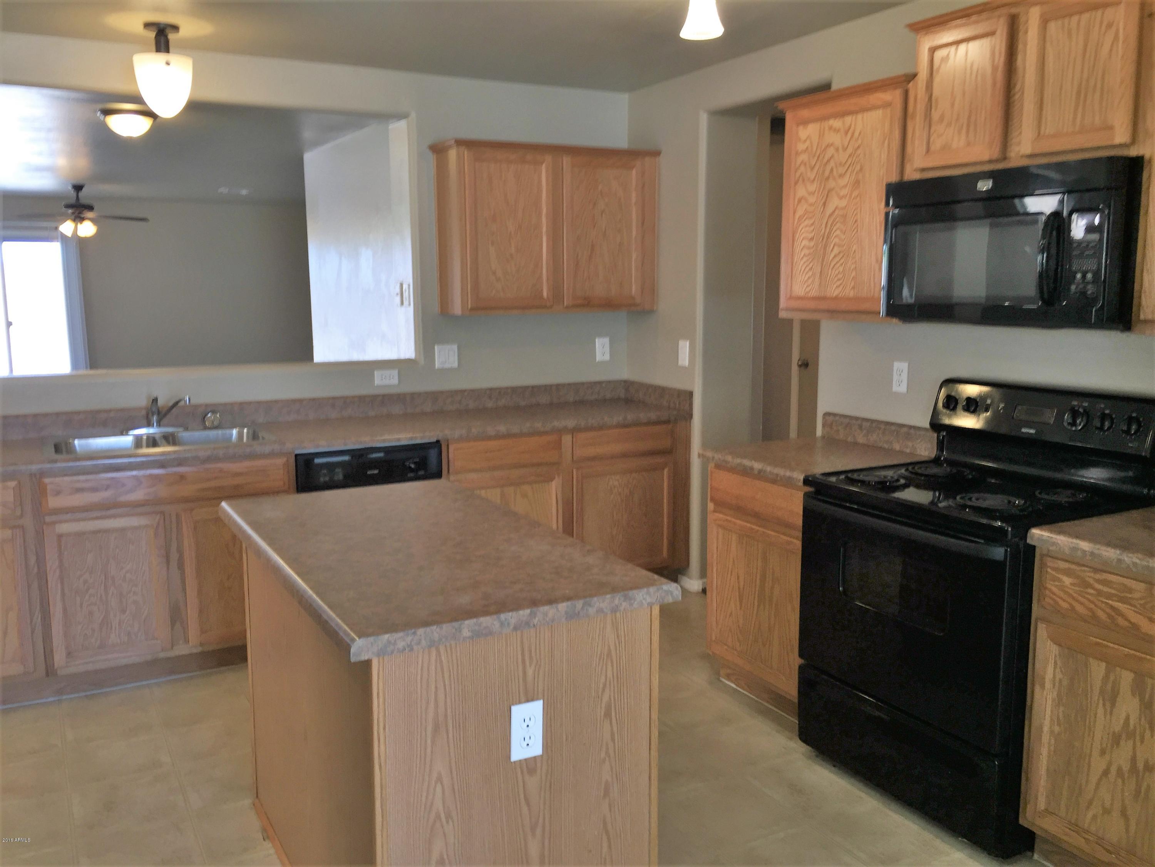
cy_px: 434
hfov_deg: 61.7
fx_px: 968
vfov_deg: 48.2
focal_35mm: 29
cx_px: 578
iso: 32
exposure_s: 1/30
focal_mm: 4.15
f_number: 2.2
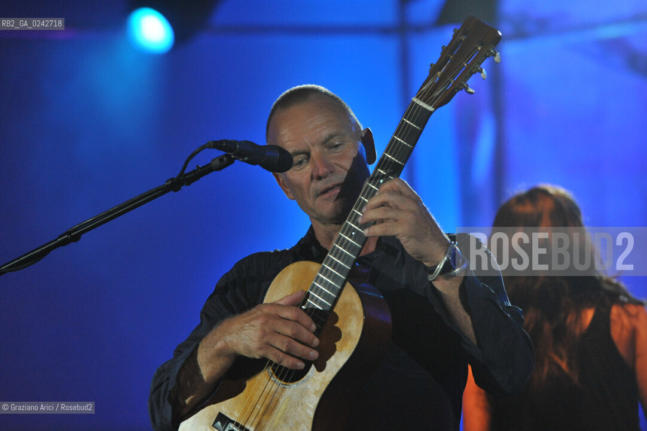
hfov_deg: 10.3
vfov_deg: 6.9
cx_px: 324
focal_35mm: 200
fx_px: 3592
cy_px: 216
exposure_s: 1/320
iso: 3200
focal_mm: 200
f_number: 4.5
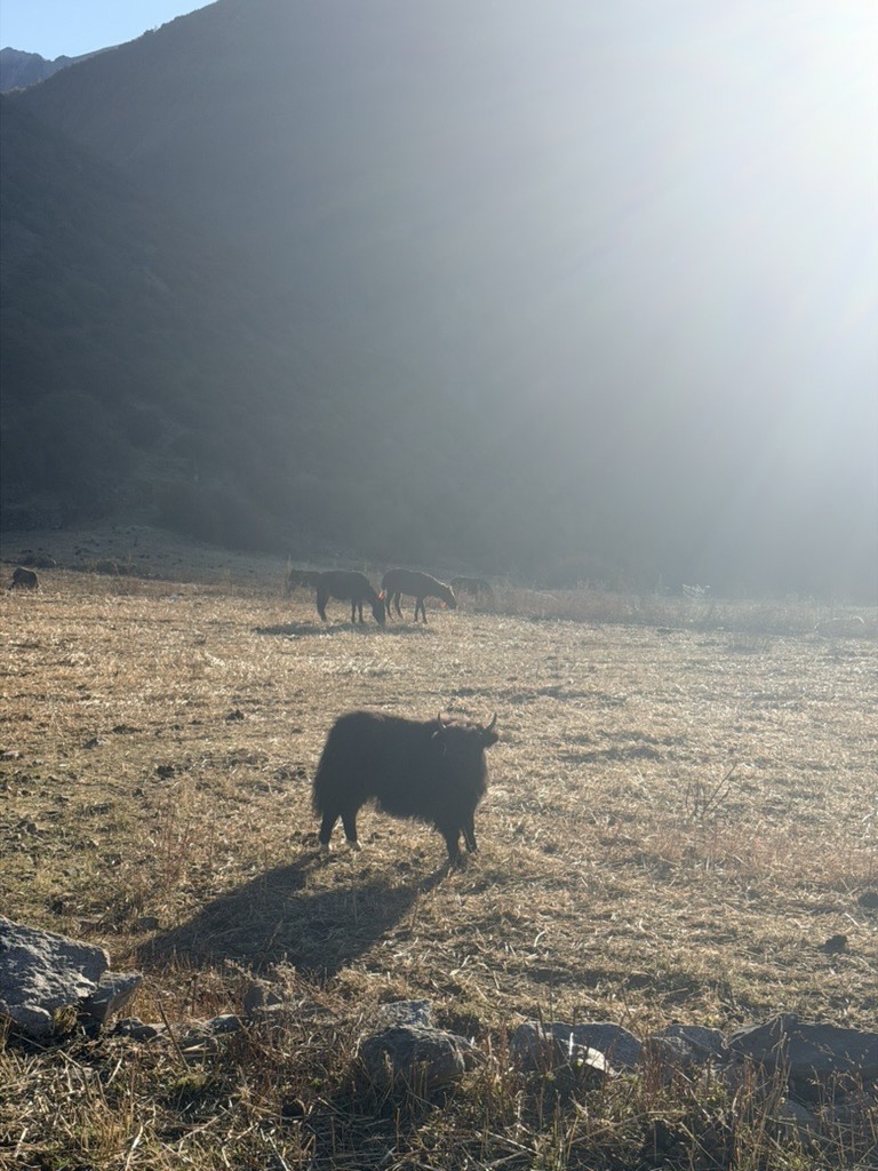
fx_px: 1623
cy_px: 586
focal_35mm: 48
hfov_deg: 30.3
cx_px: 439
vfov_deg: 39.7
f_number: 1.78
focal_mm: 6.76
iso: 100
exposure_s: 1/3534
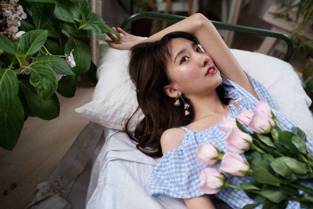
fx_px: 304
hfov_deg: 54.4
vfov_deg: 37.9
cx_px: 156
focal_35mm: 35
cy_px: 104
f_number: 2.5
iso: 320
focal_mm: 35
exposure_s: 1/2000
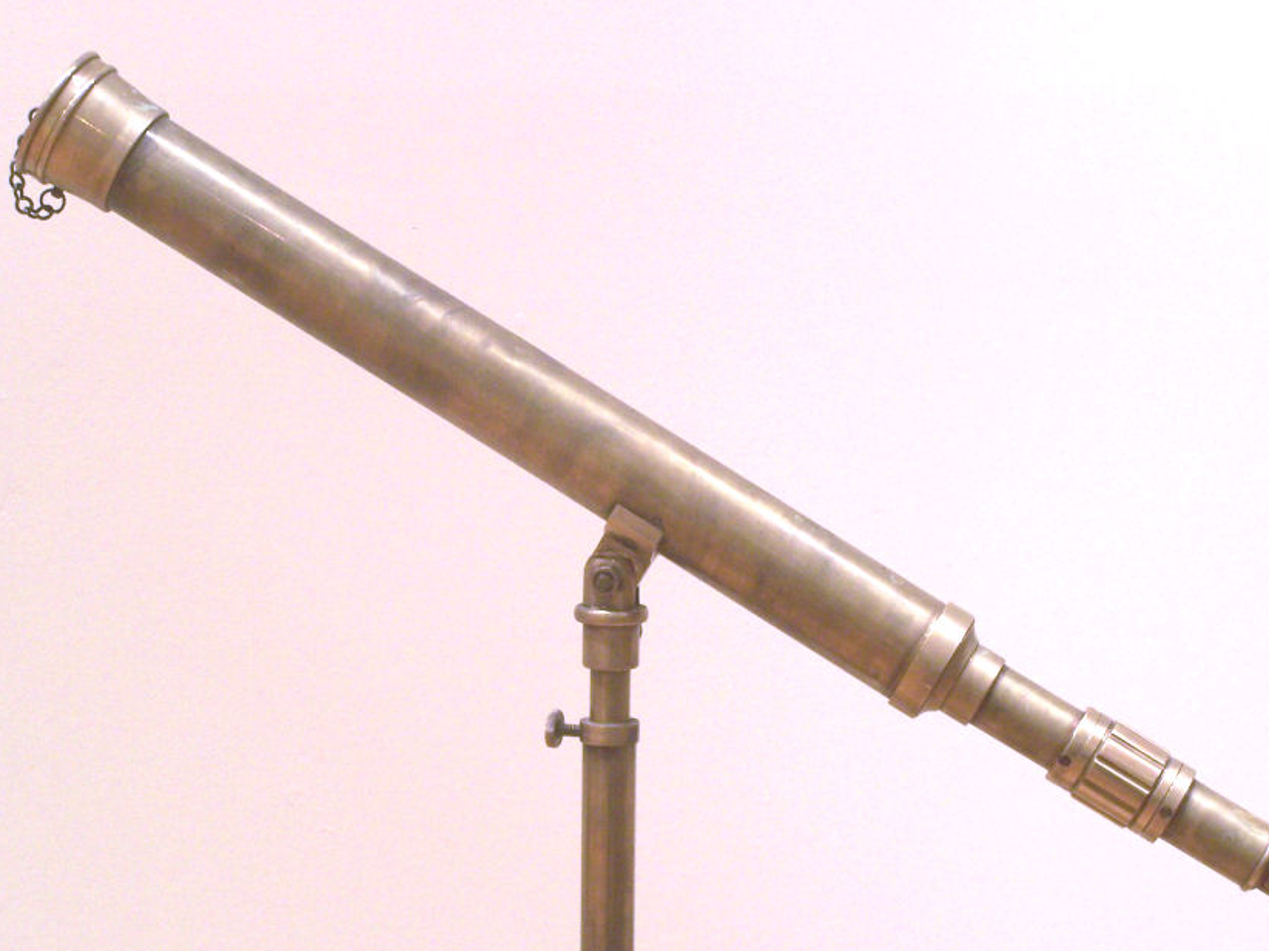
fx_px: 4289
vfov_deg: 12.7
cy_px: 552
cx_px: 711
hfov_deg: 16.8
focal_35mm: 117
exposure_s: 1/8
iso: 140
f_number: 3.2
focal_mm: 15.6
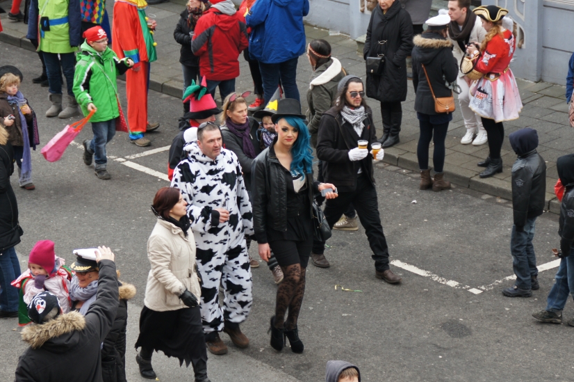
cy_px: 192
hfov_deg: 16.7
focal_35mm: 123
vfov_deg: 11.2
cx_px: 304
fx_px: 1952
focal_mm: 75
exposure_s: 1/125
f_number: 5.6
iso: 320
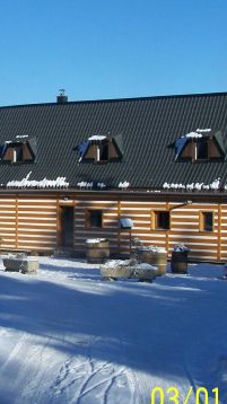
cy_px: 200
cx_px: -25
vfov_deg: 28.6
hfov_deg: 15.8
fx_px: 793
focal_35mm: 74
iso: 80
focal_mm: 6.3
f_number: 5.6
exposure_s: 1/500
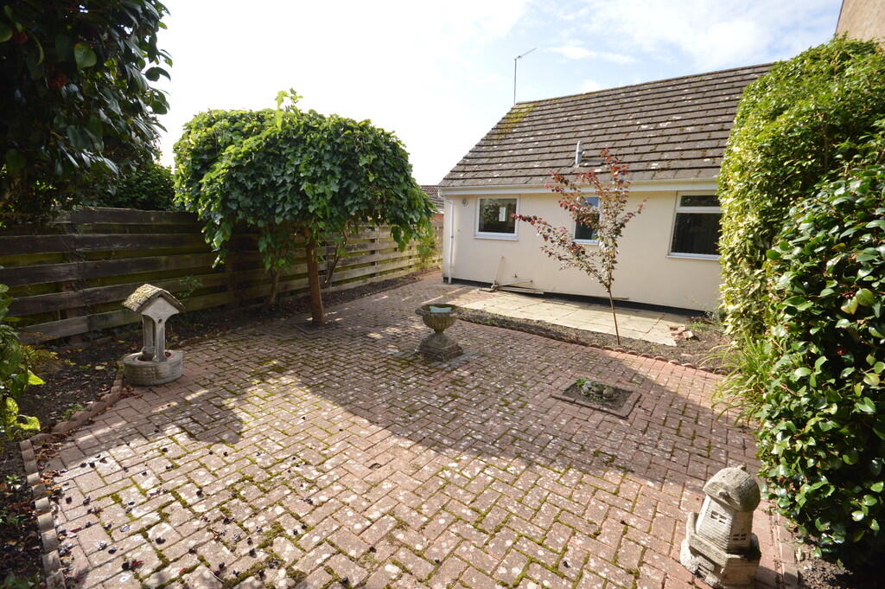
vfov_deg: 77.2
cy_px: 294
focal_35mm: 15
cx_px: 442
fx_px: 368
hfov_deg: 100.4
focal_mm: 10
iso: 100
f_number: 6.3
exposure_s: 1/160
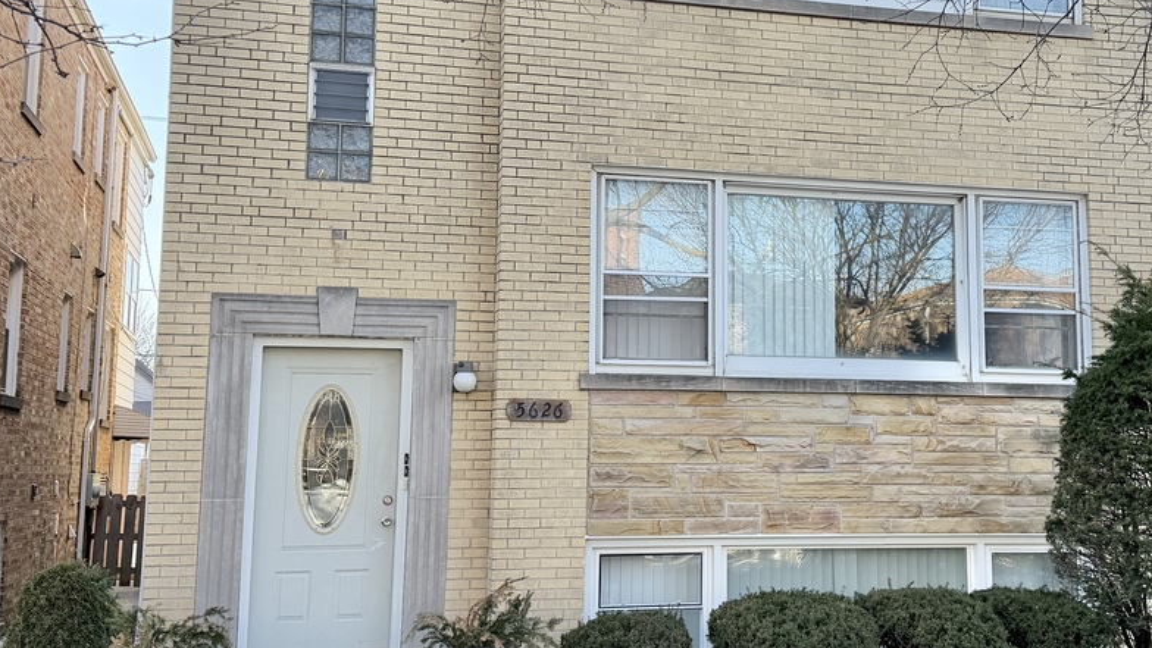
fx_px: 1466
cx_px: 739
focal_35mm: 48
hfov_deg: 42.5
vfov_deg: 24.9
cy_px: 257
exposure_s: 1/1091
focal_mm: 6.76
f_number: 1.78
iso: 100
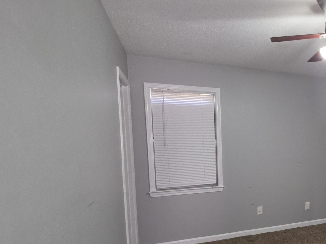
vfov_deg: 51.9
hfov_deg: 57.7
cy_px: 166
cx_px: 293
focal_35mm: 26
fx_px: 245
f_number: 1.9
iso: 250
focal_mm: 2.2
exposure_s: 1/40
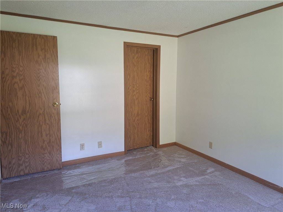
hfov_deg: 71.6
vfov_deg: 56.8
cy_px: 106
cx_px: 142
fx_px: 196
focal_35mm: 24
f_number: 1.8
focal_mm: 5.23
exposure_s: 1/60
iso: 200
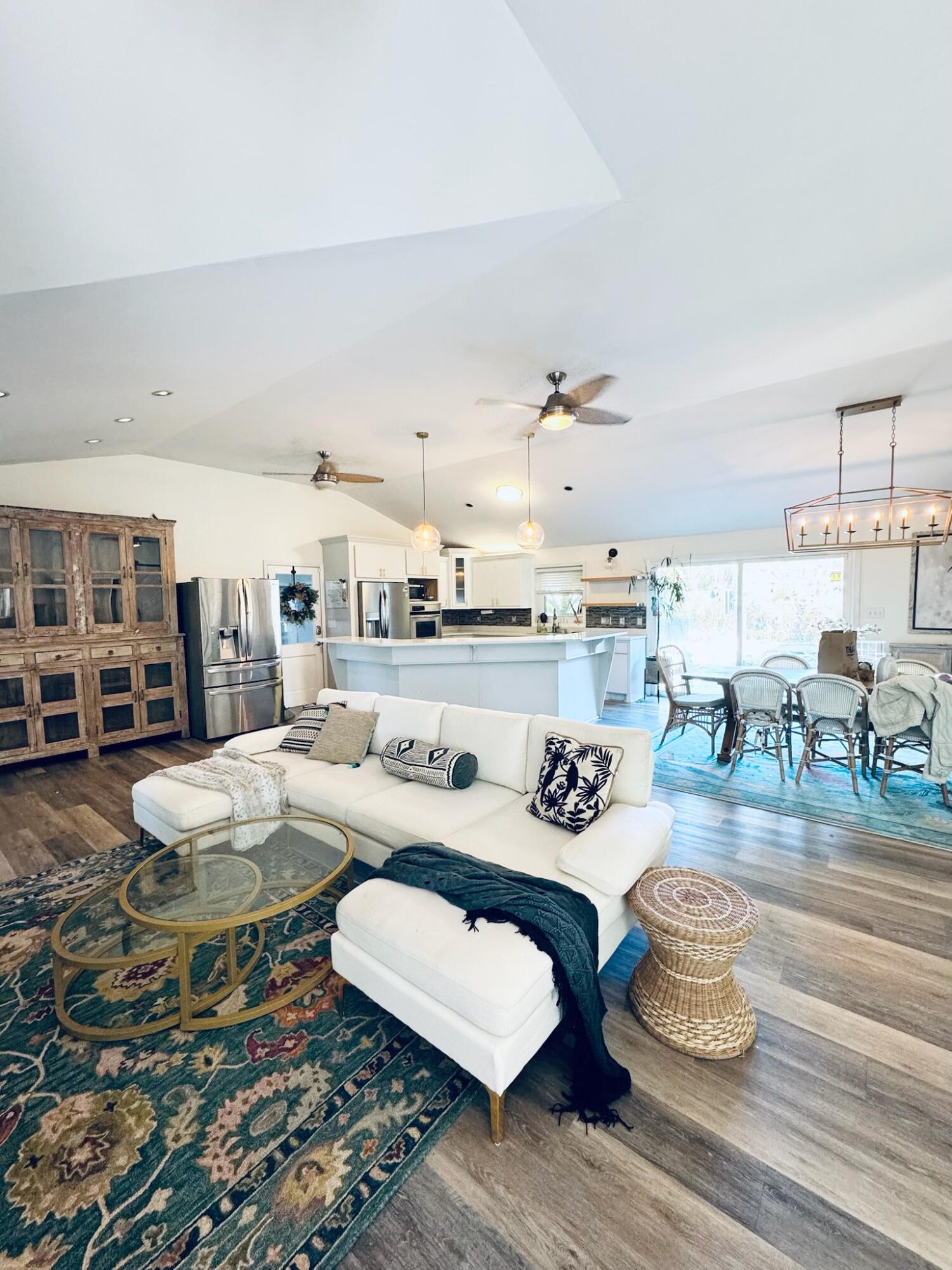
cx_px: 476
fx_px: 513
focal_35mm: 14
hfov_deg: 85.7
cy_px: 635
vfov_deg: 102.1
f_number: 2.2
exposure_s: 1/60
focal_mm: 2.22
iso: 320
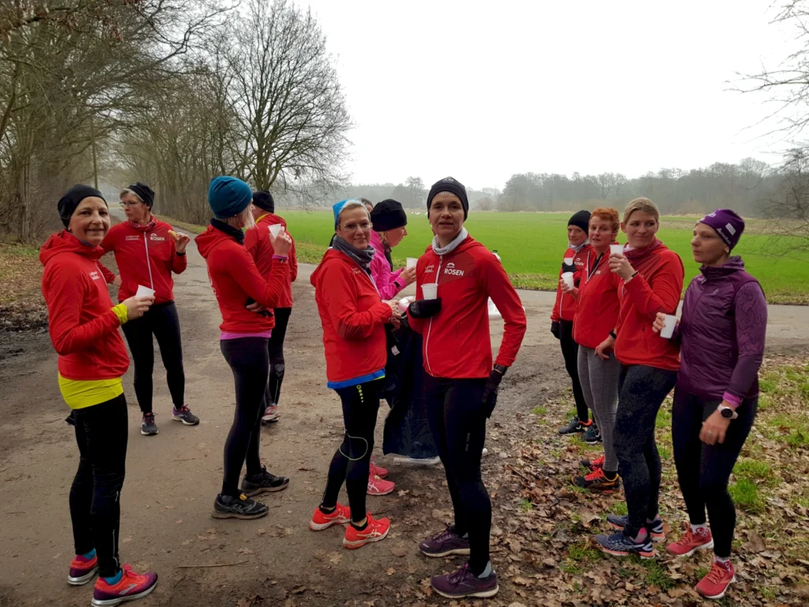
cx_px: 404
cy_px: 304
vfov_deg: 53.1
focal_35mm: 26
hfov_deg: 67.3
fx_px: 608
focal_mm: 4.2
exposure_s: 1/50
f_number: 1.7
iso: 50
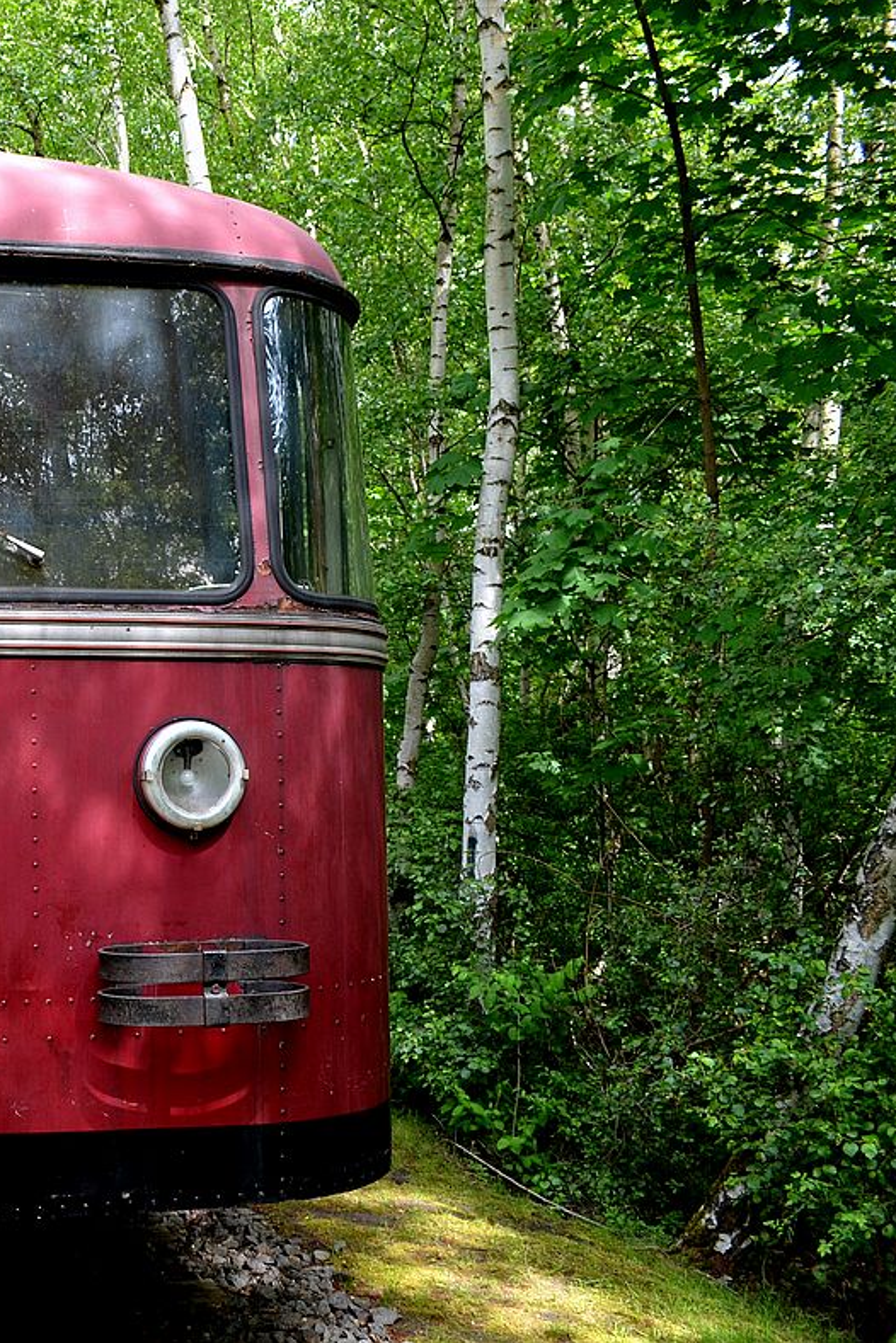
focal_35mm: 41
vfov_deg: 47.4
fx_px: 1531
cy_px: 668
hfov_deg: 29.1
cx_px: -116
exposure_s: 1/125
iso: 200
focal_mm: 18
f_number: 5.6
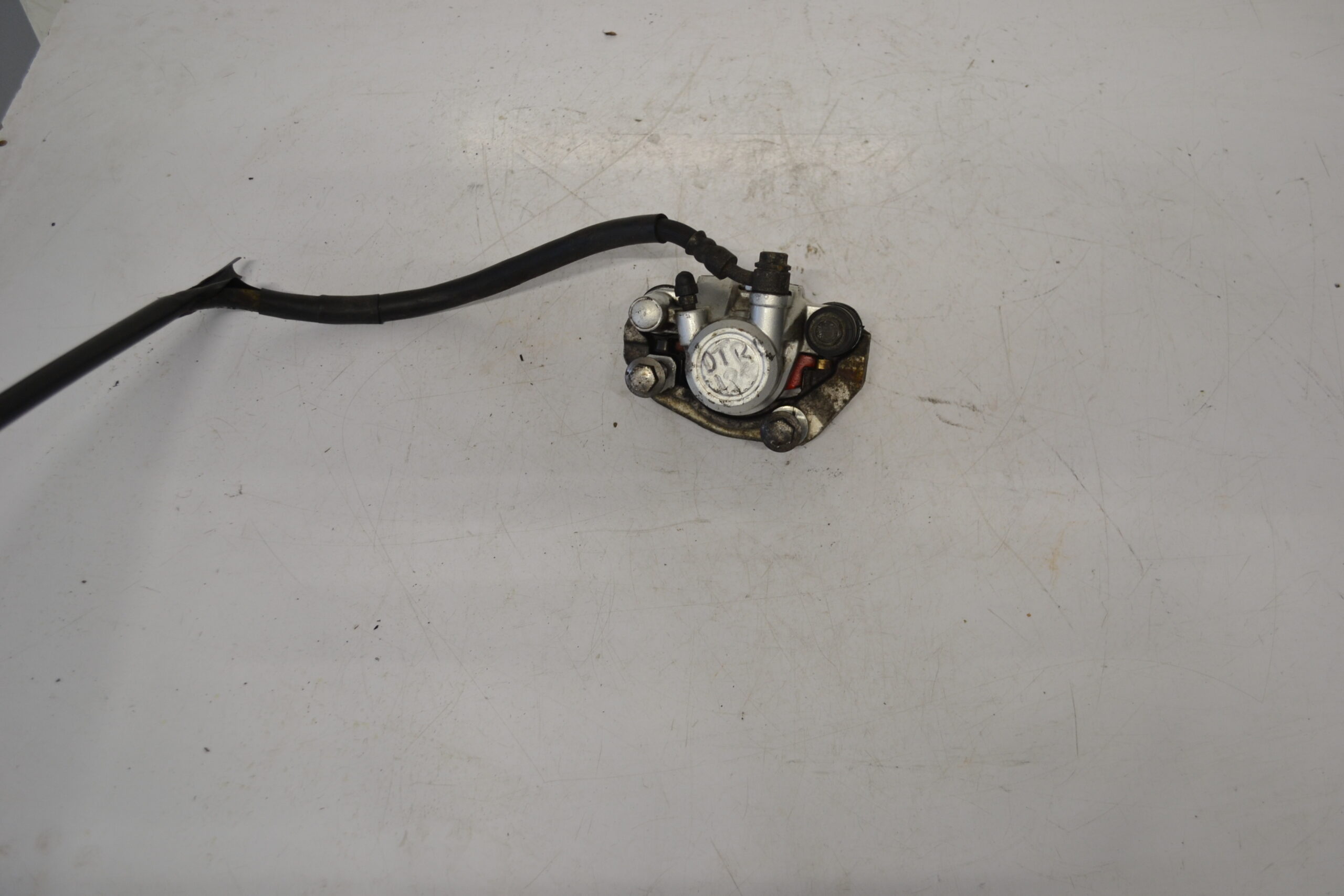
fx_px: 1232
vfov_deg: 40.0
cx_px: 672
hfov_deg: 57.2
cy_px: 448
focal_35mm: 33
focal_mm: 22
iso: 400
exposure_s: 1/50
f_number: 3.8
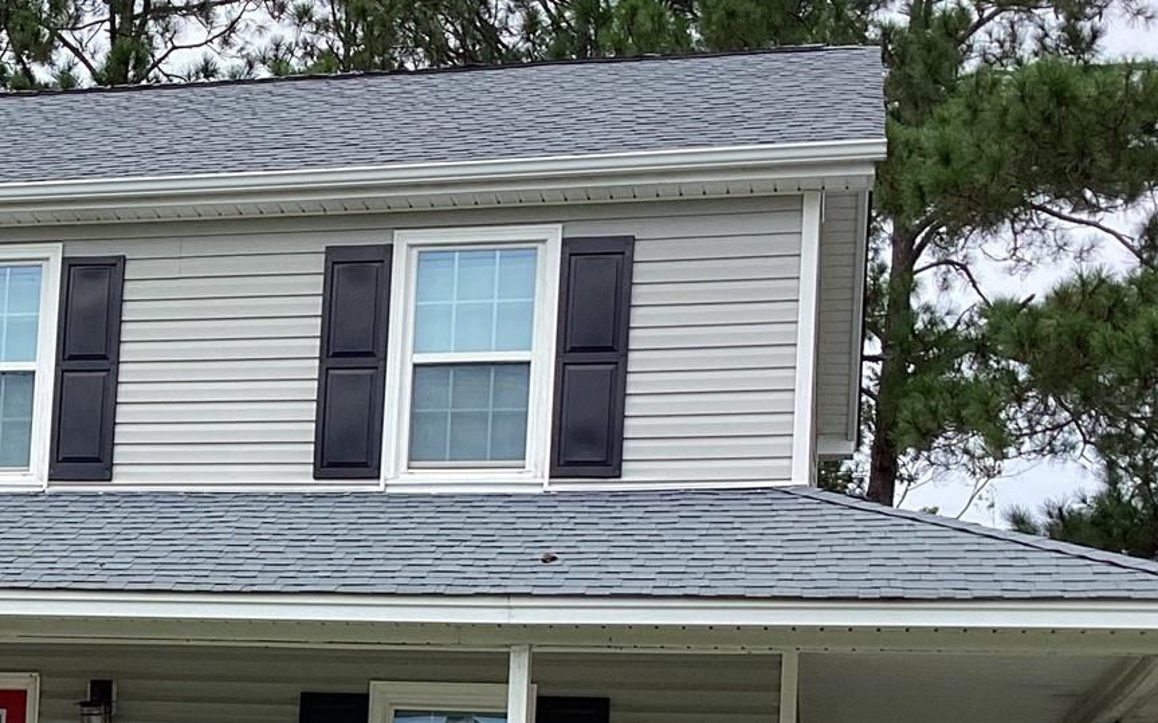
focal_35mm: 78
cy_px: 783
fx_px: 2461
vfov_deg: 16.3
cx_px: 21
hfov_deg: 25.3
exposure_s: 1/905
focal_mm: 3.3
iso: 25
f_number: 2.4
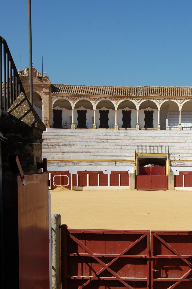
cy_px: 220
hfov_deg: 20.1
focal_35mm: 67
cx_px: 150
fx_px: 537
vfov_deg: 29.6
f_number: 10
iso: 200
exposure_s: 1/400
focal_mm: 28
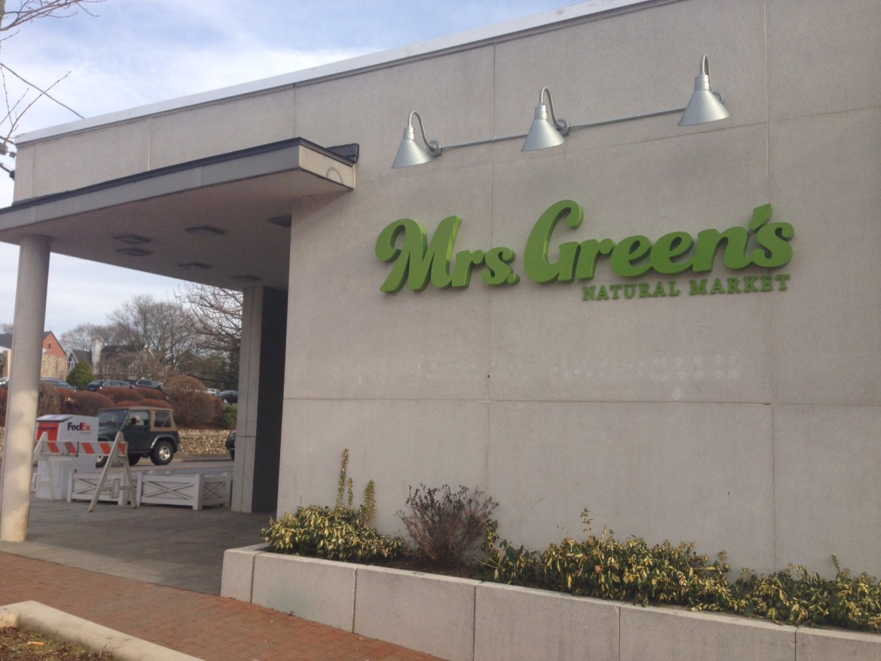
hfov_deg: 55.4
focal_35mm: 33
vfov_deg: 42.9
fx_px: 840
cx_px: 440
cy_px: 330
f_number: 2.4
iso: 50
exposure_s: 1/889
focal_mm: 4.12
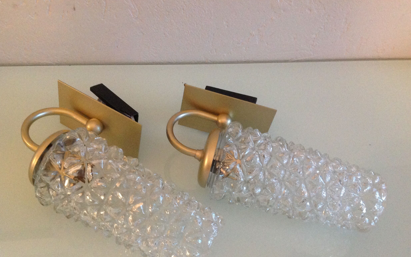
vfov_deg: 32.6
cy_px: 159
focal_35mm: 39
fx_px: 437
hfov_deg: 50.4
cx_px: 211
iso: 400
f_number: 2.4
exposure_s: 1/17
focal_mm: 4.28
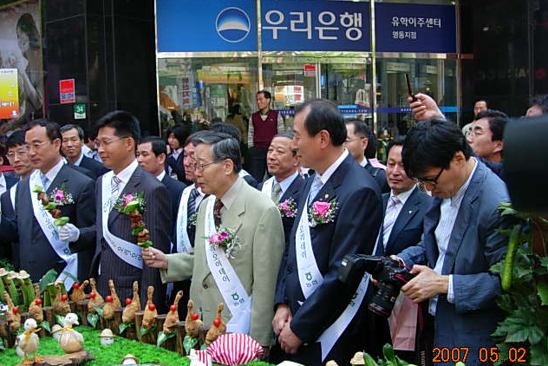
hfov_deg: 48.4
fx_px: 609
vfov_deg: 33.4
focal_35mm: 40
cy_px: 191
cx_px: 272
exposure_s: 1/215
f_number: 2.8
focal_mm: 7.8
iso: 64
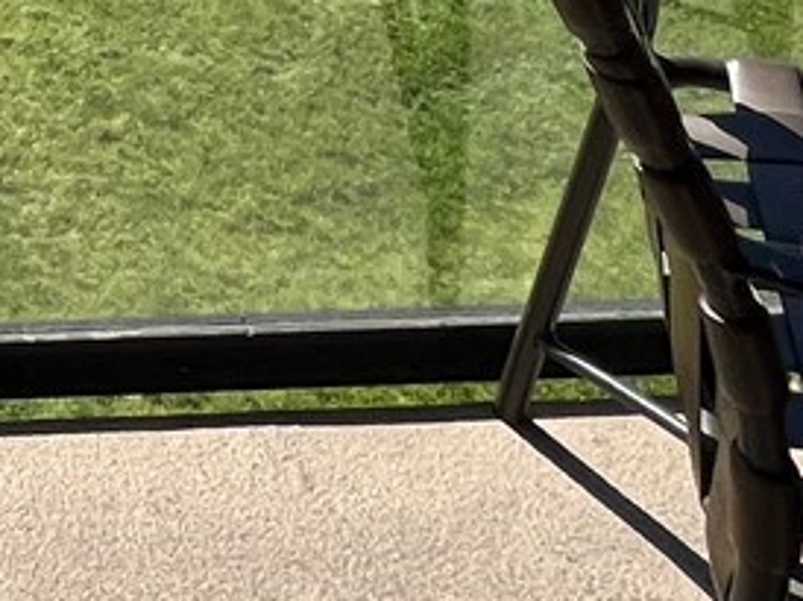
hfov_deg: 20.6
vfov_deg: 13.3
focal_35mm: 76
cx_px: -504
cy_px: -903
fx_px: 1761
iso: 32
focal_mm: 1.57
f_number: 1.8
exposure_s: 1/1488
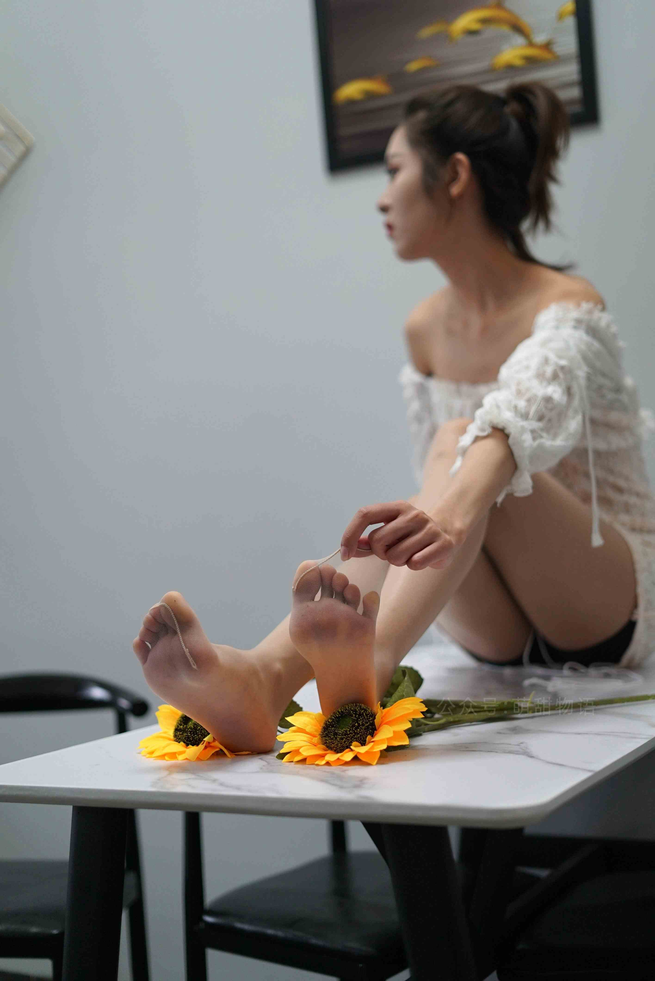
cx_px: 328
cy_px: 490
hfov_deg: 27.0
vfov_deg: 39.6
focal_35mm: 50
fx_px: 1363
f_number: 2
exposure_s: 1/400
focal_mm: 50
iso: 800
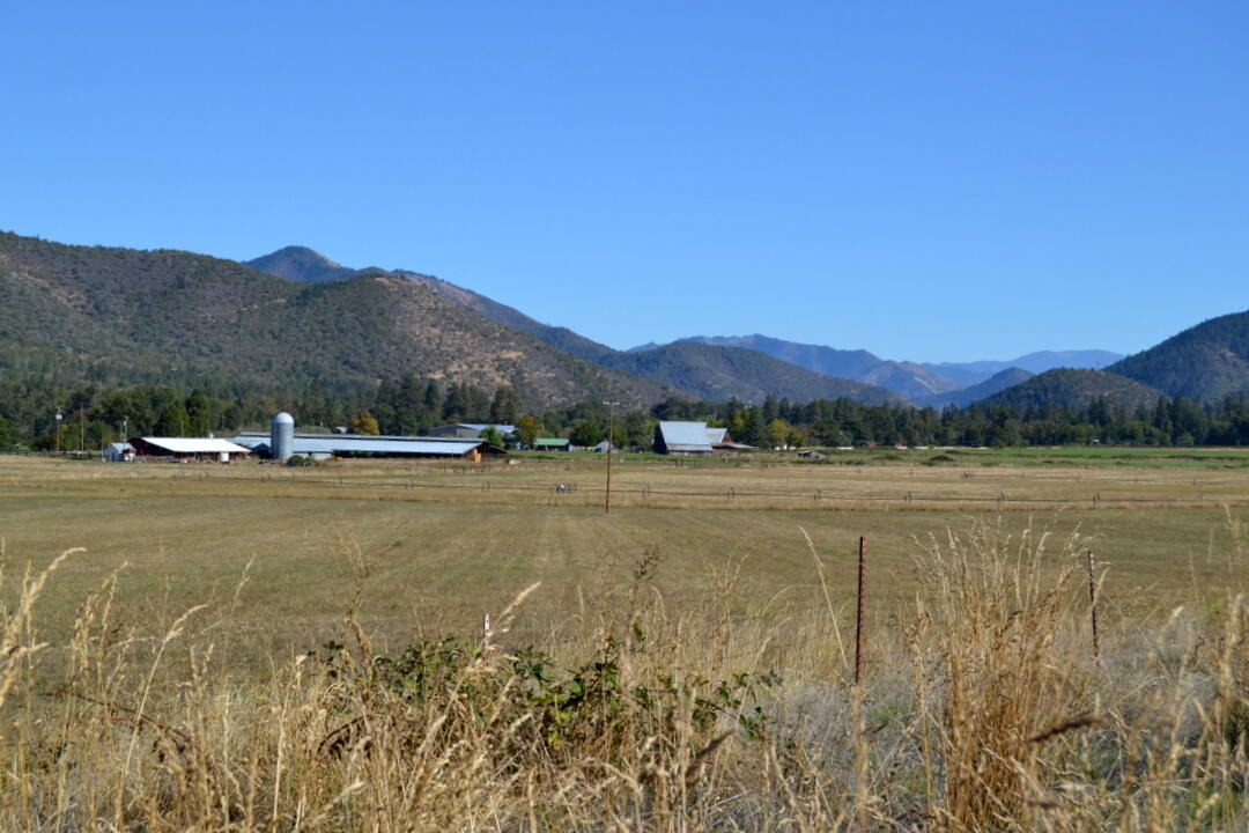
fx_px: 1977
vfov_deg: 23.8
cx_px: 624
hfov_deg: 35.1
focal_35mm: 57
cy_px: 416
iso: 100
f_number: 8
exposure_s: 1/250
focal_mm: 38
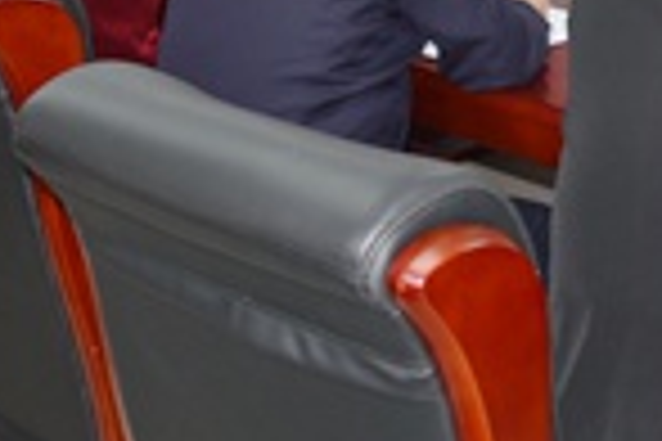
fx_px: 1802
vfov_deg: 12.6
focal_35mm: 98
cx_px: 635
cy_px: -371
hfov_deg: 20.3
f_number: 5
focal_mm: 24
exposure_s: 1/100
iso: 800
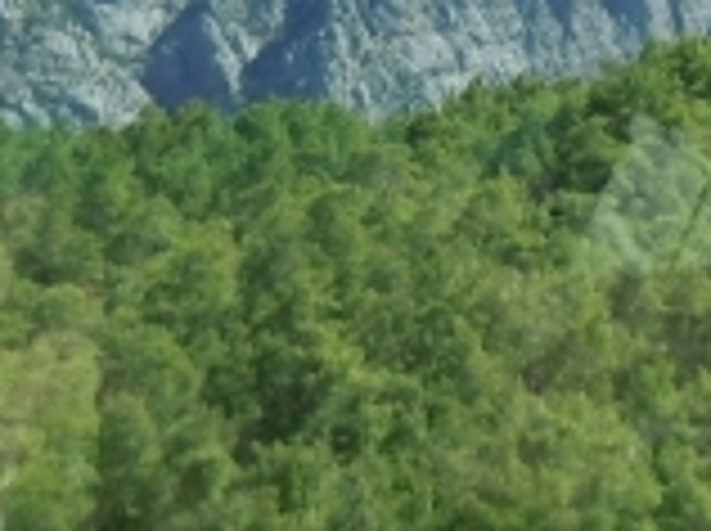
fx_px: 2338
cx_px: 230
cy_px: -234
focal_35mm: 114
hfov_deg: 17.2
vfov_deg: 12.4
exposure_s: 1/400
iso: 100
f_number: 3.5
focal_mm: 5.4
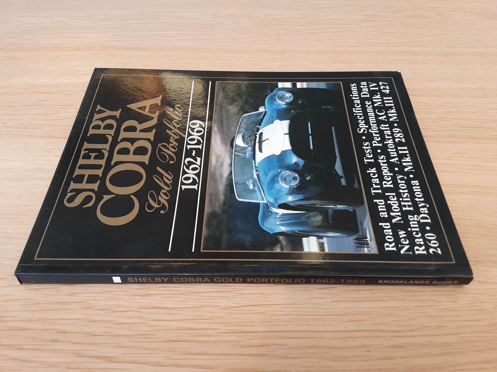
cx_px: 248
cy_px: 186
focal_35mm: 28
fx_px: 402
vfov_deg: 49.7
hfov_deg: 63.4
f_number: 1.9
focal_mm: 2.9
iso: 100
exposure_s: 1/50
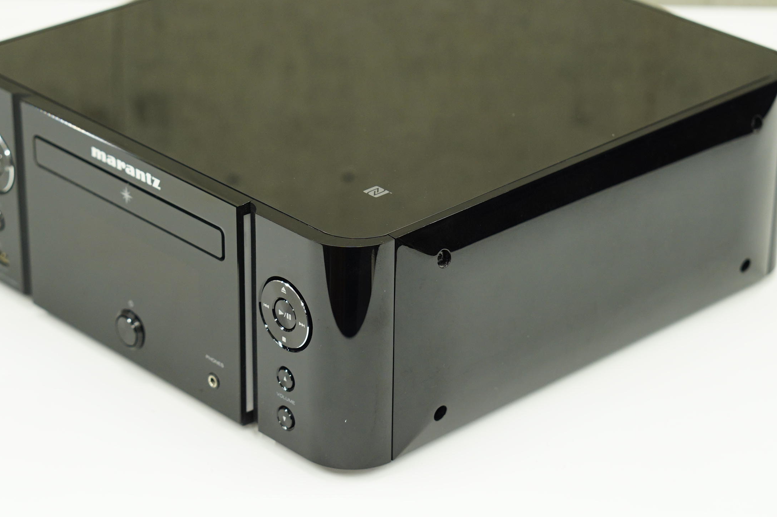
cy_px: 213
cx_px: 383
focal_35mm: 104
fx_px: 2243
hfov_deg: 19.7
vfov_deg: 13.1
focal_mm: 50
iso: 400
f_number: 3.5
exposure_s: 1/80
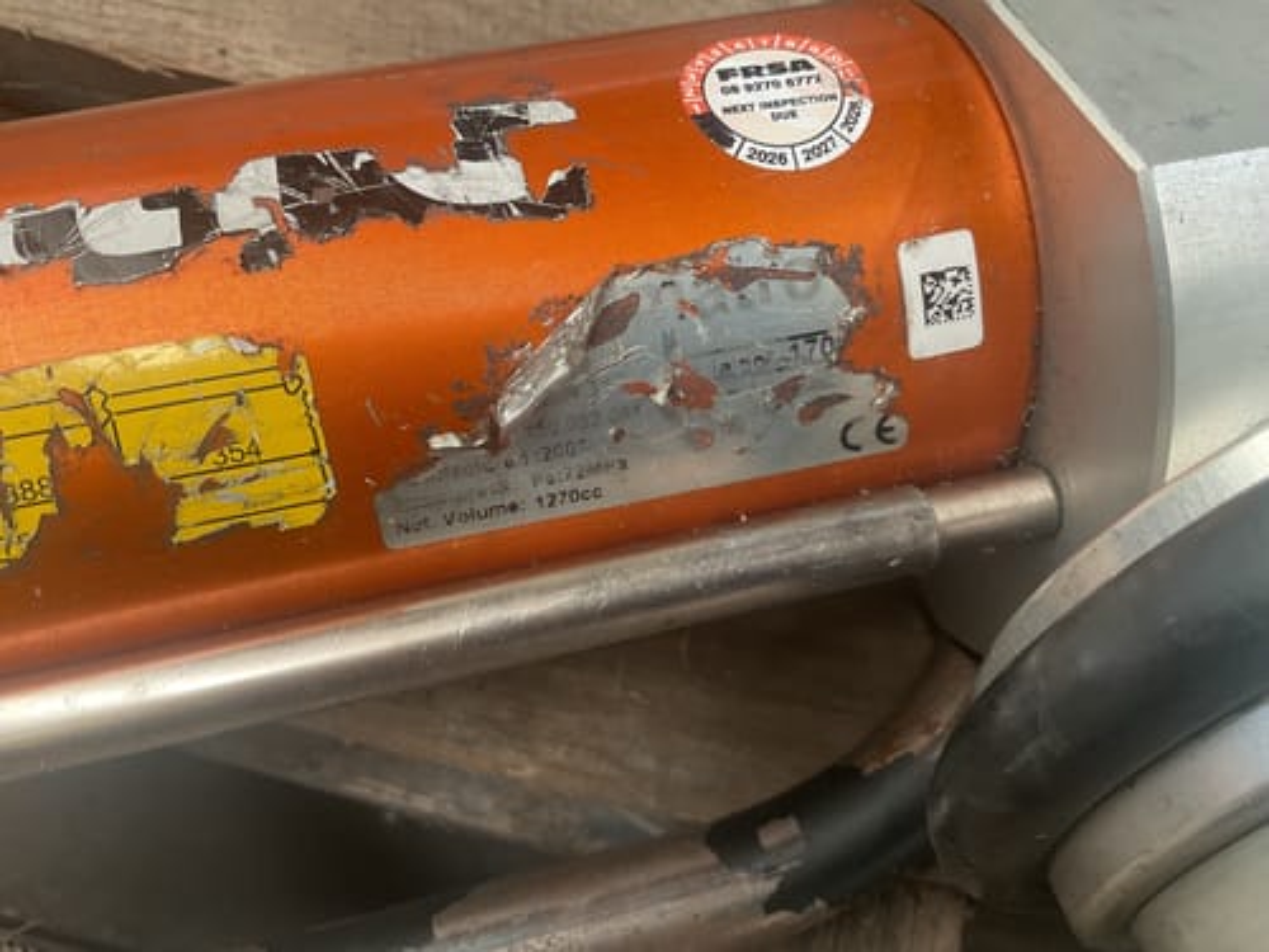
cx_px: 634
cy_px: 476
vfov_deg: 48.2
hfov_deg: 61.7
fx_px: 1063
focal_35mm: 29
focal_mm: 3
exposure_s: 1/50
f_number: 1.8
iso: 100
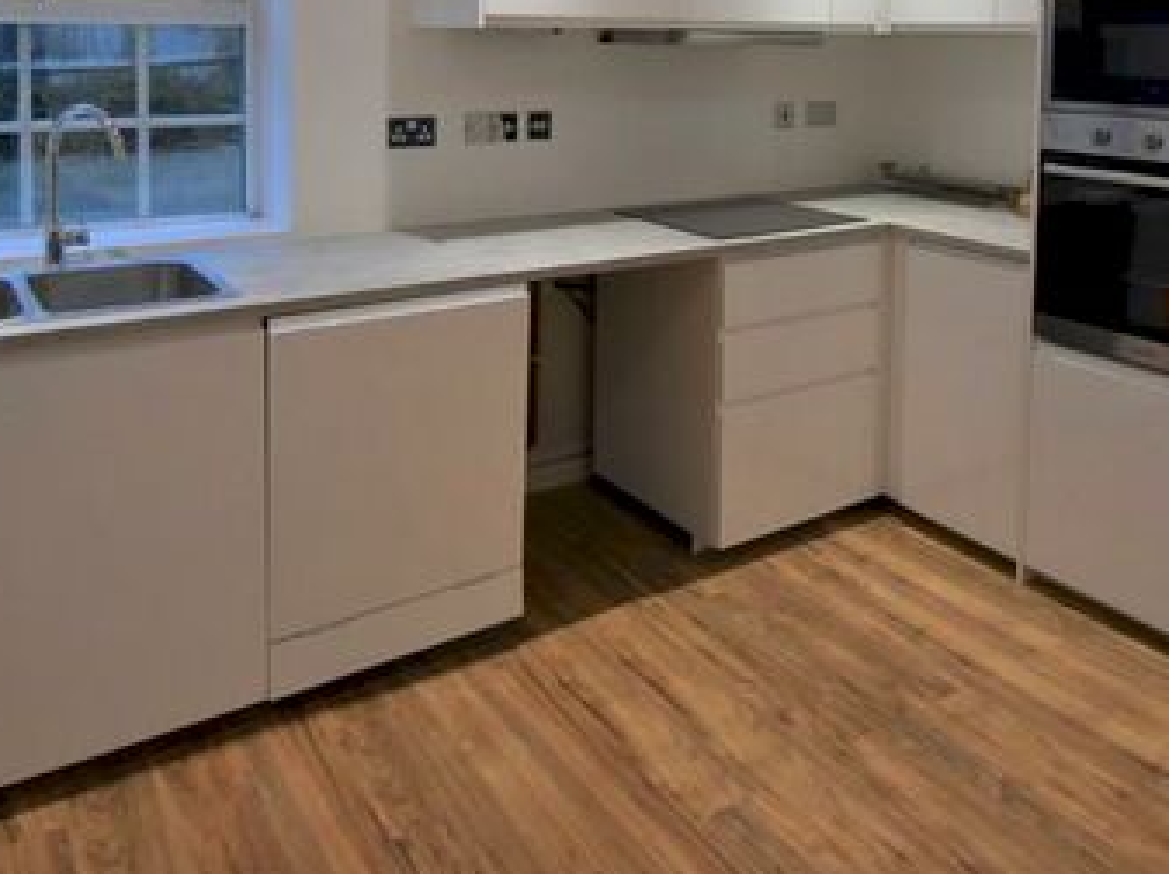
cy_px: 99
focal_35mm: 30
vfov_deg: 43.0
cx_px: 607
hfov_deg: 60.0
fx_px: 1012
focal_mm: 10
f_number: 4.5
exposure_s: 1/125
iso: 900
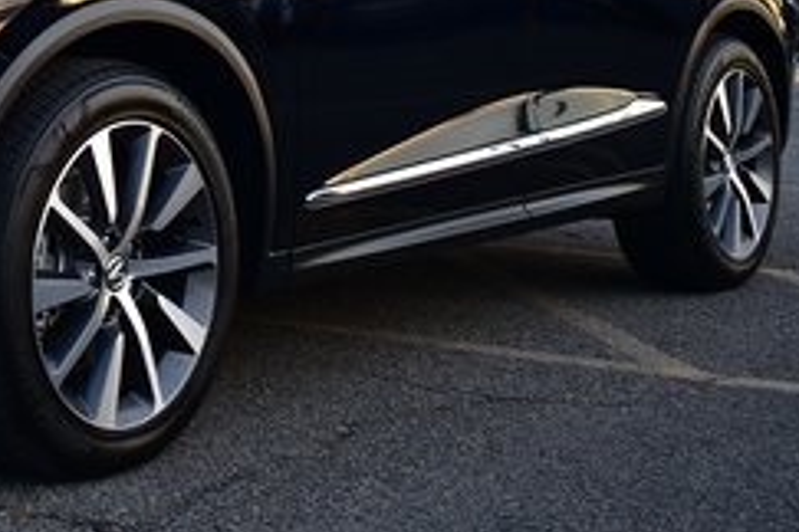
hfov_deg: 22.6
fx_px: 1931
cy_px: -154
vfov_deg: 15.0
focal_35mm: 87
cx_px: 33
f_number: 3.8
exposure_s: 1/40
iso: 140
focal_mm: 22
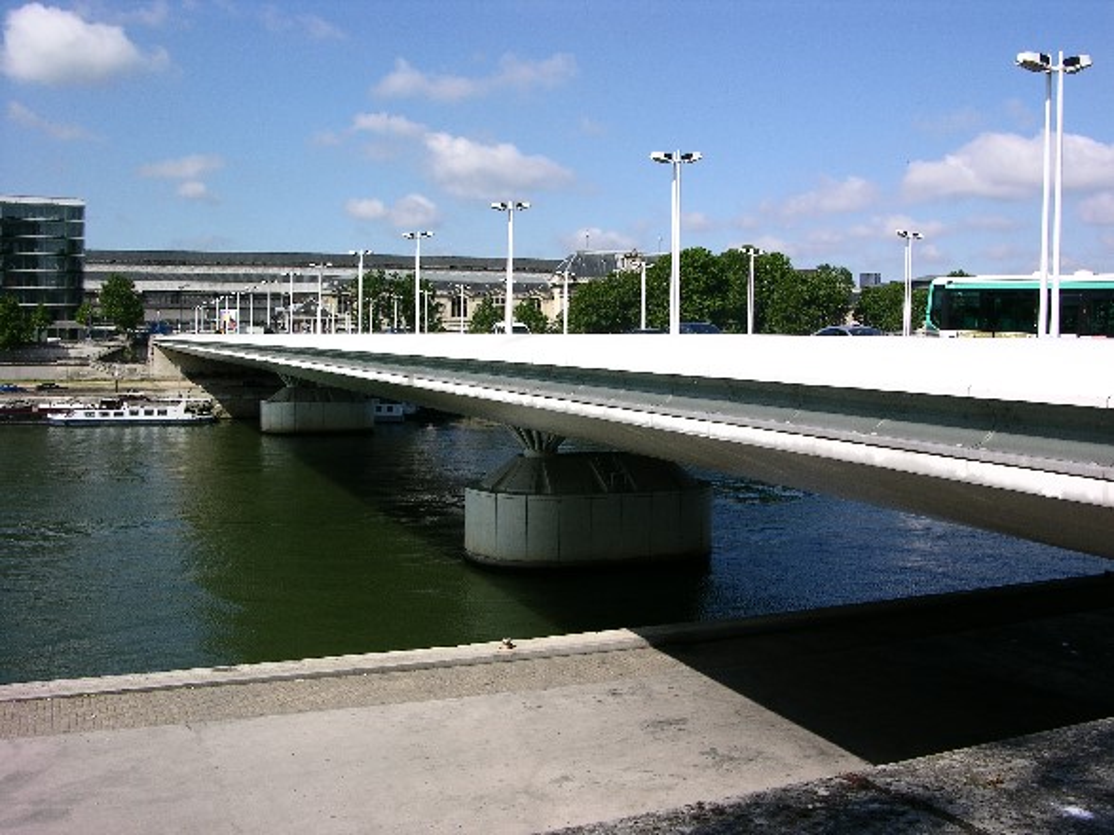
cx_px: 557
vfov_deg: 40.7
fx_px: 1126
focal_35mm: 35
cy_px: 418
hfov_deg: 52.6
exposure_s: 1/180
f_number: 8
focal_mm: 8.9
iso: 50
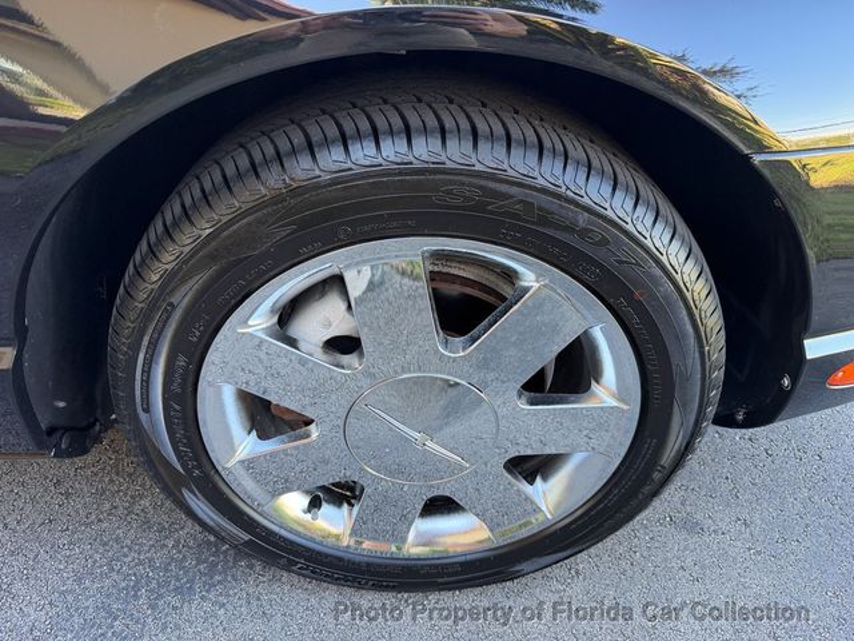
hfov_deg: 71.6
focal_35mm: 24
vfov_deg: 56.8
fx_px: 592
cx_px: 427
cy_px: 320
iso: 125
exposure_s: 1/121
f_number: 1.78
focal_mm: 6.76
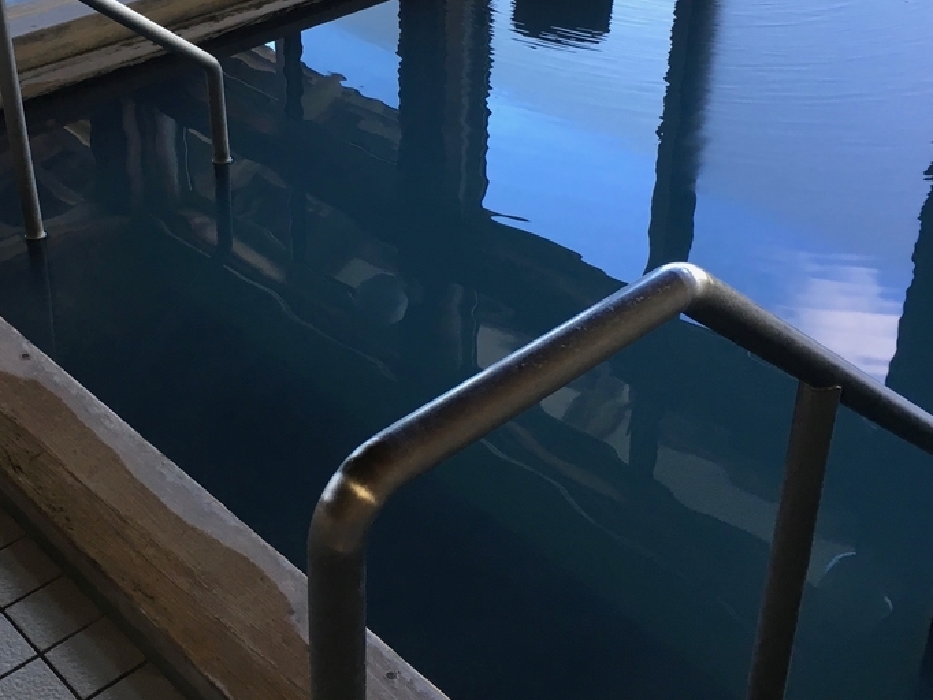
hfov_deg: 37.2
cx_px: 331
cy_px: 175
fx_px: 1375
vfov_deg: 28.2
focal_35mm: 51
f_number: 2.2
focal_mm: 4.15
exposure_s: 1/30
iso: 25
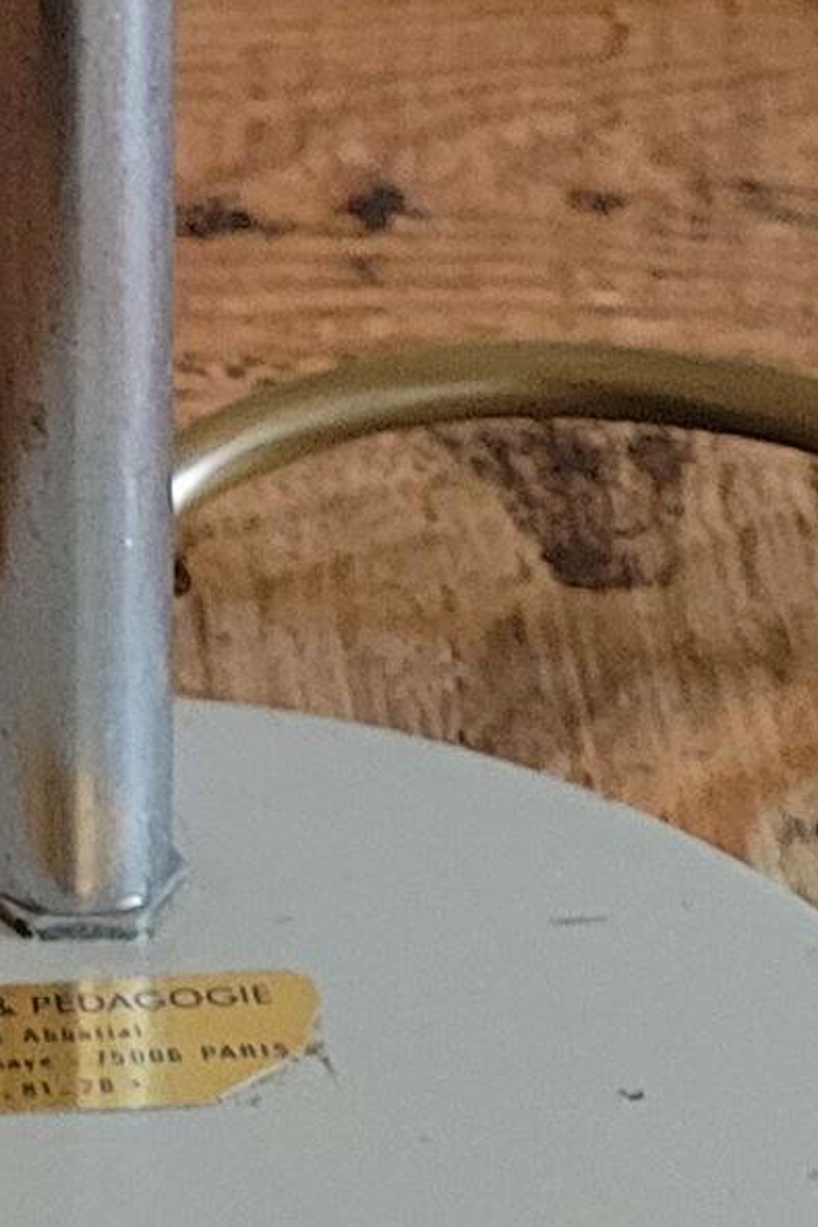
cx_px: -646
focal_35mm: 184
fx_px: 6275
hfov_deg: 7.3
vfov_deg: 10.5
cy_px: -977
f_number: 1.8
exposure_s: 1/50
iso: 400
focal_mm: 5.4
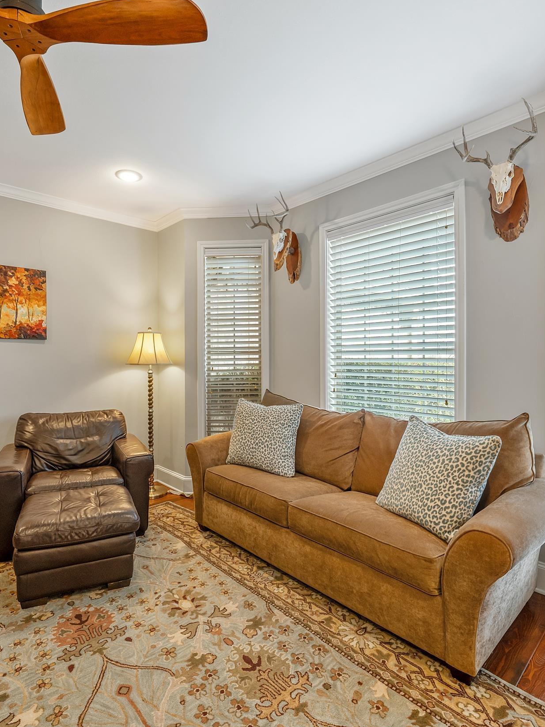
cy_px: 364
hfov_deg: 68.6
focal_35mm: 19
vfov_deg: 84.7
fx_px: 399
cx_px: 248
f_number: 8
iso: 800
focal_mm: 13
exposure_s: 1/8
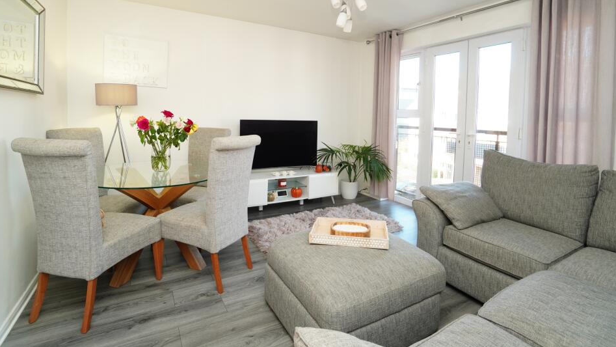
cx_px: 315
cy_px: 128
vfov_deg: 63.0
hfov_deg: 95.9
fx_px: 278
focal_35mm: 17
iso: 500
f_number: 4.5
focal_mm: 10
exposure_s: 1/60
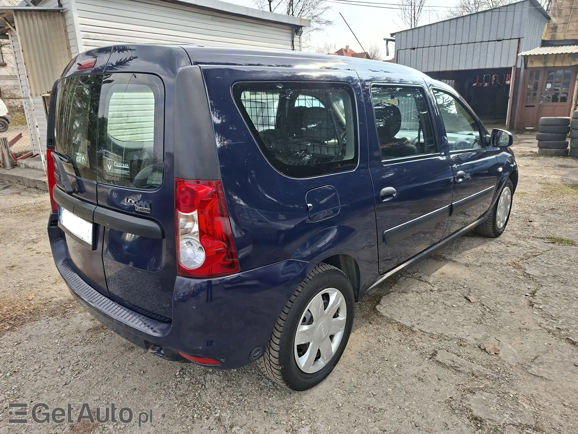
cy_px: 217
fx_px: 384
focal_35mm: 23
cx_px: 289
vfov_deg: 58.9
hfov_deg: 73.9
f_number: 1.8
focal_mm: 5.54
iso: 50
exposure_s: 1/432
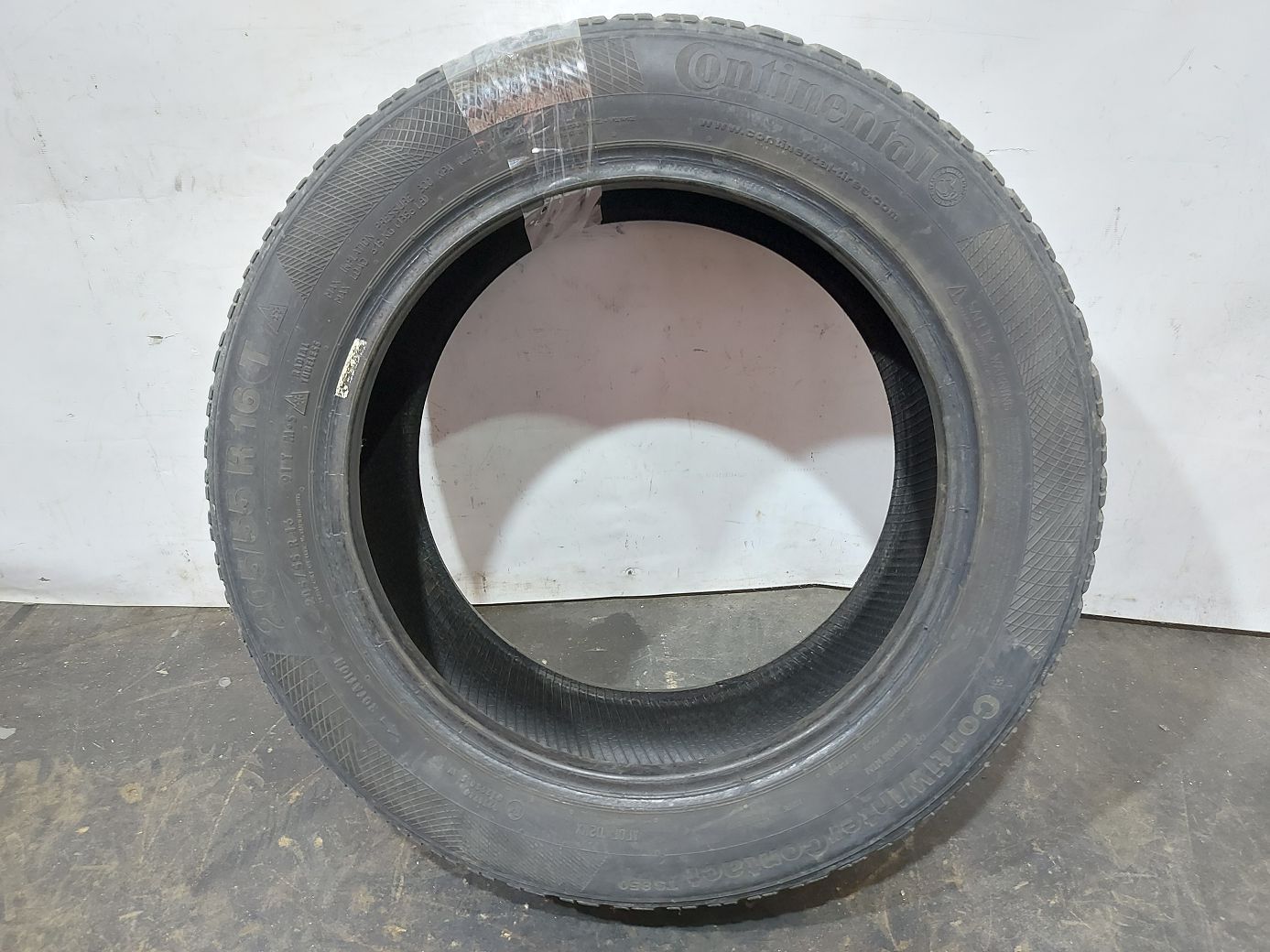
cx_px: 635
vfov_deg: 56.8
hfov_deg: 71.6
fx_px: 880
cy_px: 476
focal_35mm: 24
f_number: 1.8
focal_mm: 5.23
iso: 250
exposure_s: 1/25
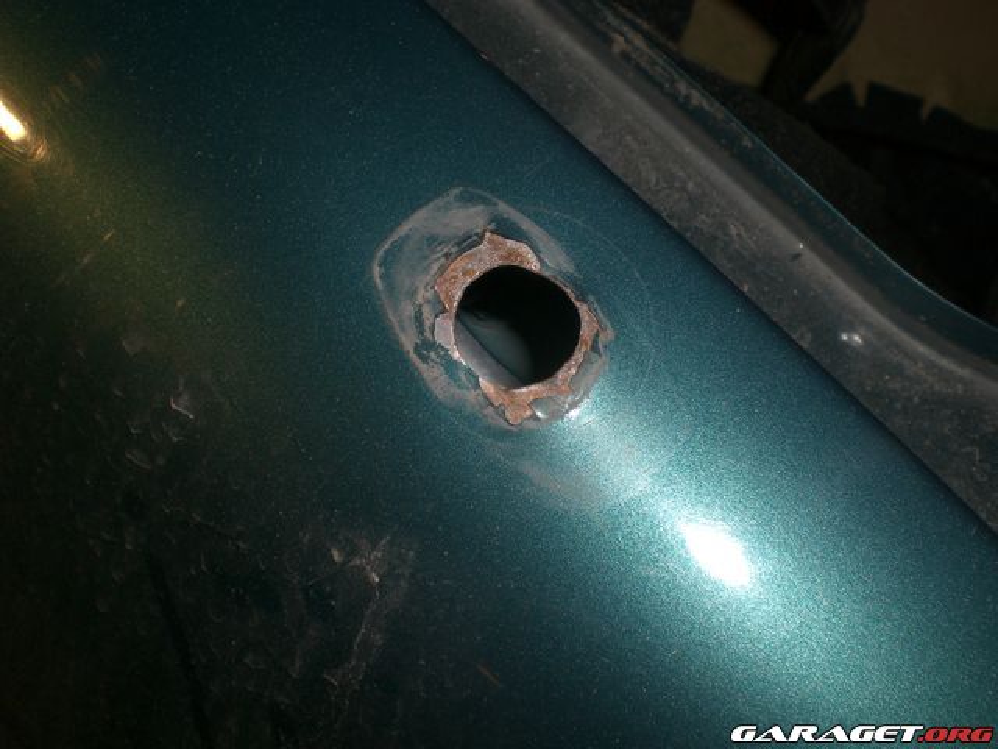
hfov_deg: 49.0
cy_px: 374
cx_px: 499
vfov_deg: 37.7
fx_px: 1096
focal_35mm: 38
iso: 50
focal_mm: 6.3
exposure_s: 1/60
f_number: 4.4
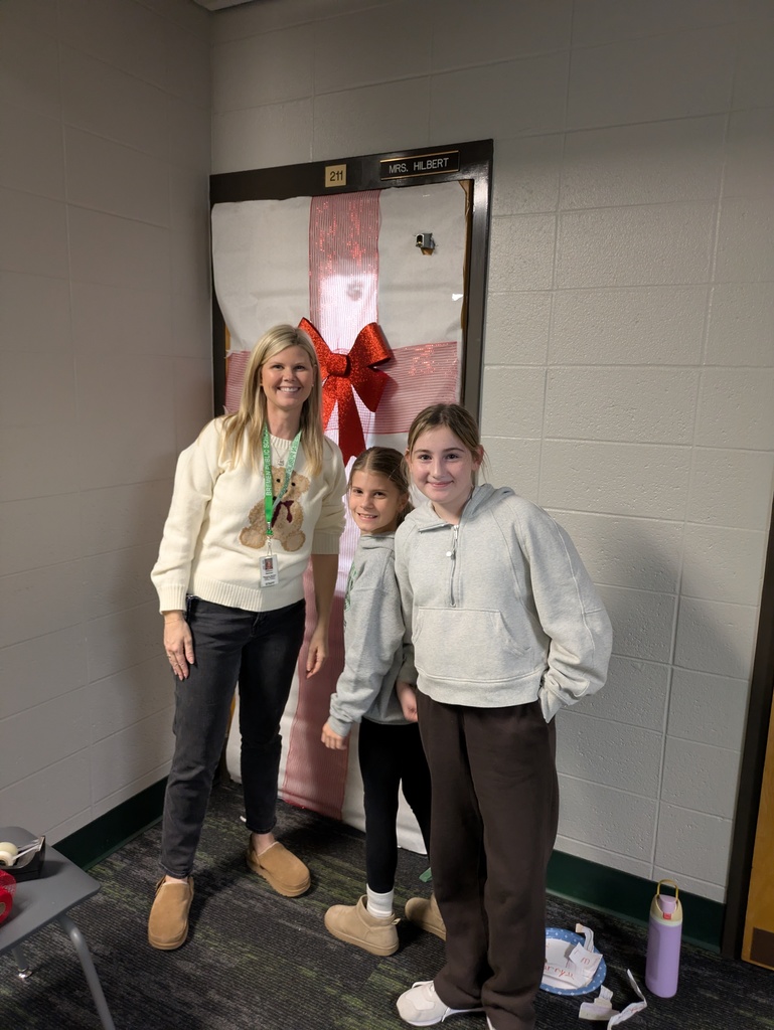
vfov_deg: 69.4
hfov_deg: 54.9
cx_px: 387
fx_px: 745
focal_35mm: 25
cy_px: 515
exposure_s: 1/30
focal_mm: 5.43
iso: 391
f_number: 1.89
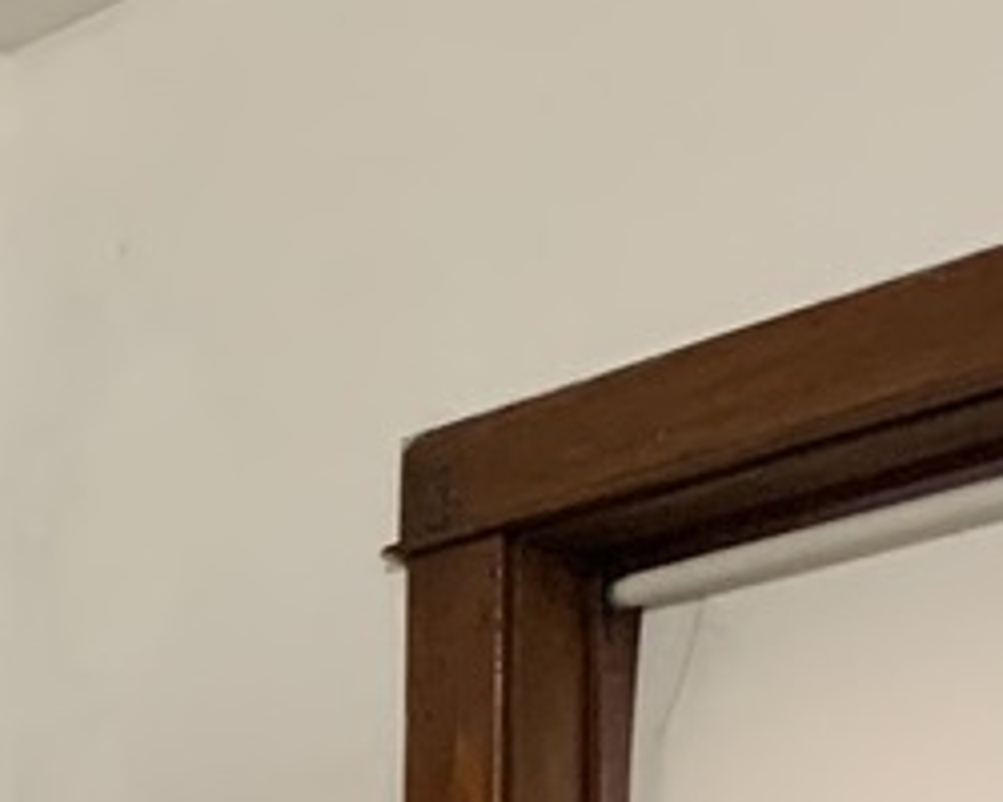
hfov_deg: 11.0
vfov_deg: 9.4
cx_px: -1452
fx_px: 4334
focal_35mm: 146
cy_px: 1913
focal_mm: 4.25
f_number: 1.8
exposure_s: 1/60
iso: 250
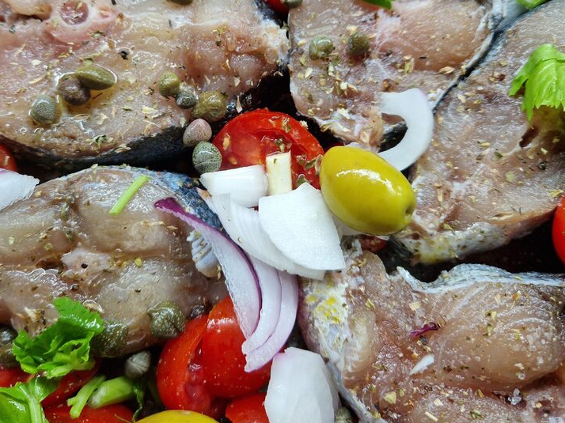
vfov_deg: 42.5
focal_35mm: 33
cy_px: 152
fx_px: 538
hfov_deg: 55.3
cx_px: 262
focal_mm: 5.4
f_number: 1.8
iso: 160
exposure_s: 1/100
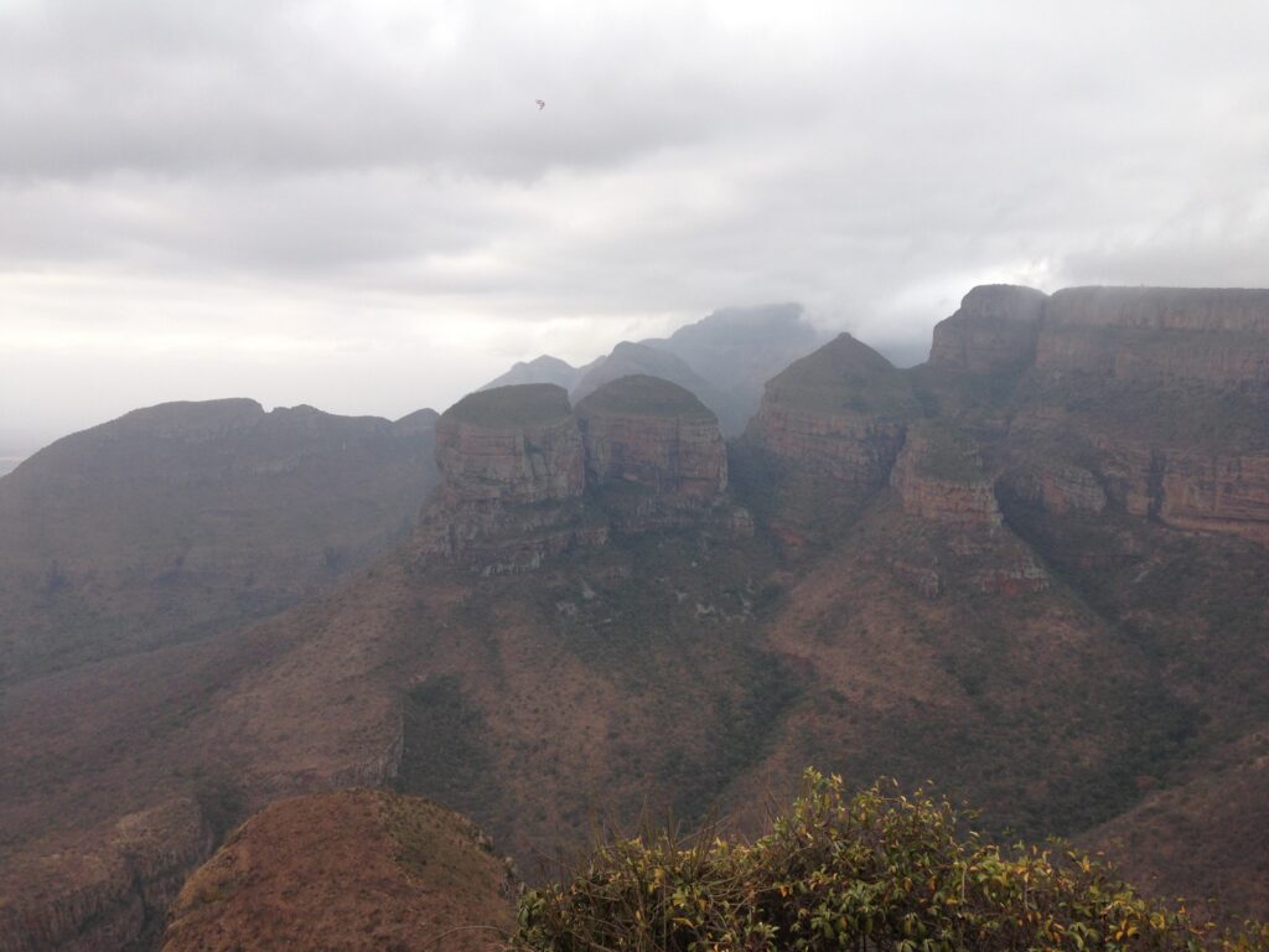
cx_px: 634
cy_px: 476
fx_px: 1210
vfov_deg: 42.9
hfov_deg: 55.4
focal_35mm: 33
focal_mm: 4.12
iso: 50
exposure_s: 1/376
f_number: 2.4
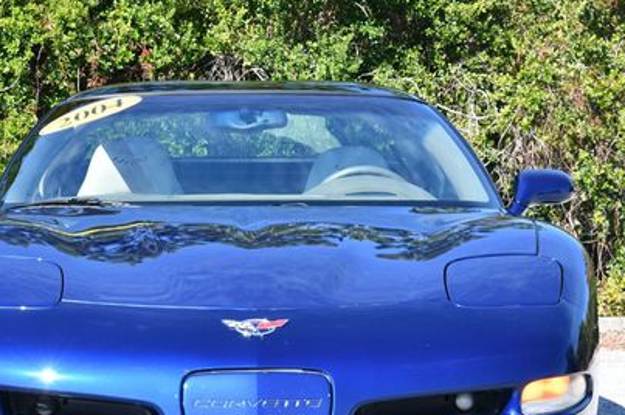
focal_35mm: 175
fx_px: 3036
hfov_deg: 11.7
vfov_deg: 7.8
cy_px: 276
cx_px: 247
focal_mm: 55
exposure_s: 1/250
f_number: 7.1
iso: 200
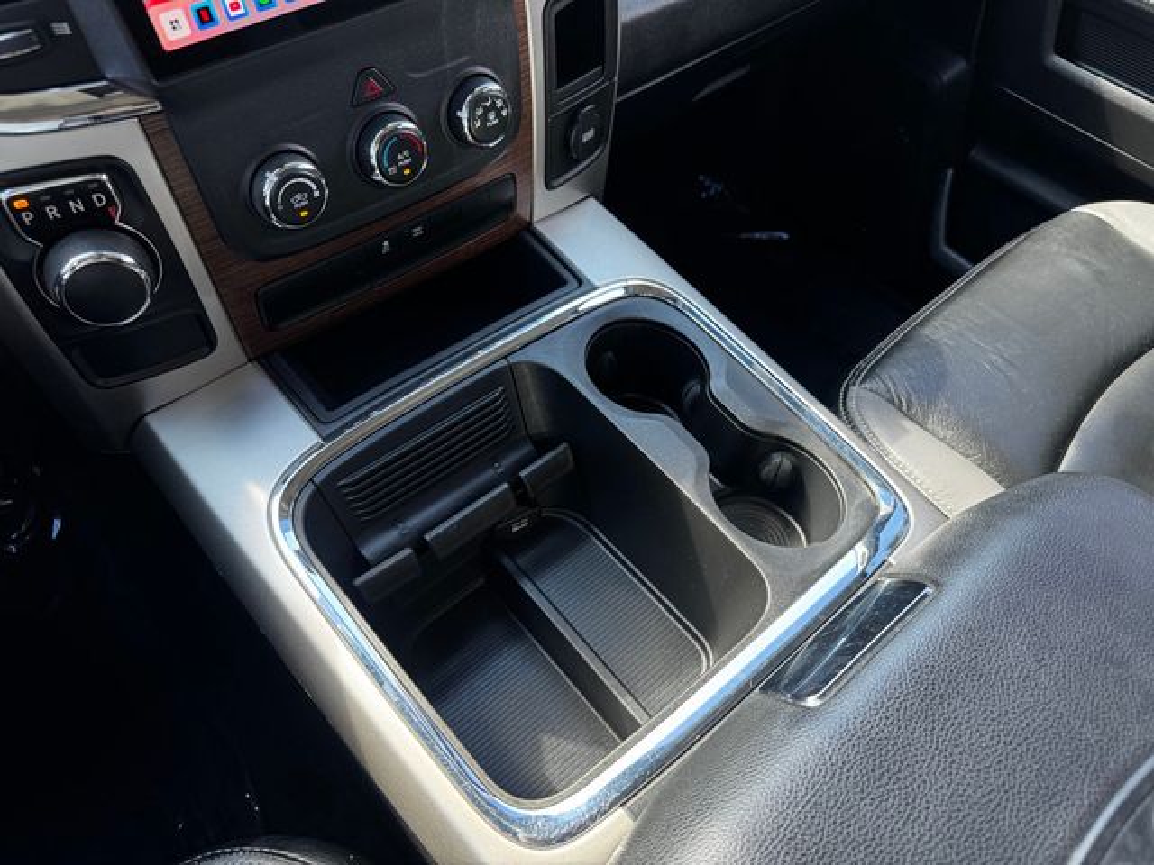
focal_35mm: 24
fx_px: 800
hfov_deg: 71.6
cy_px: 432
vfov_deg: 56.8
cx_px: 577
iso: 200
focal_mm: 6.76
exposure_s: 1/121
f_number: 1.78
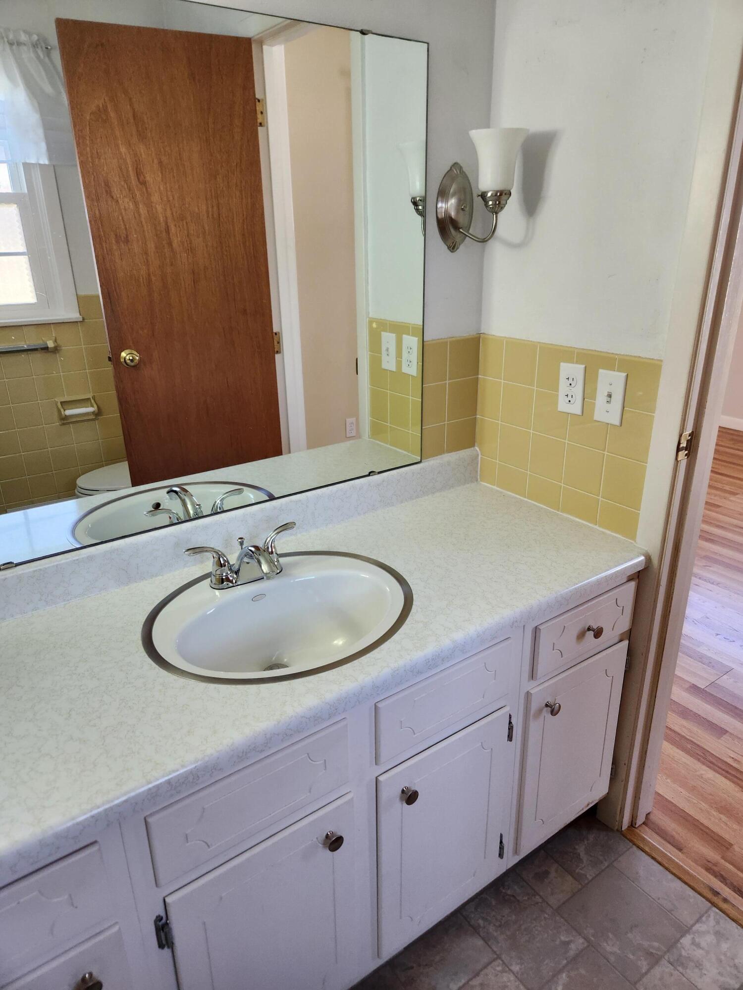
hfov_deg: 58.9
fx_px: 658
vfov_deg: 73.9
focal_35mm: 23
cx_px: 372
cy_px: 495
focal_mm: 5.4
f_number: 1.8
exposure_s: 1/120
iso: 200
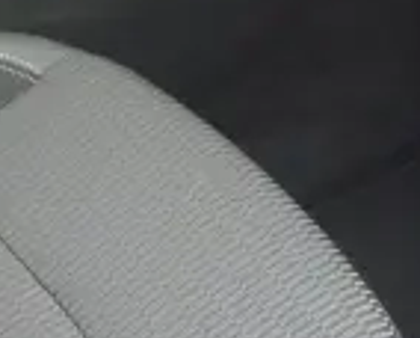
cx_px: 142
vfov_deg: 12.1
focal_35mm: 123
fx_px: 1531
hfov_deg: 15.6
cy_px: -139
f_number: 2.8
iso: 160
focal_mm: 4.6
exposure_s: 1/15
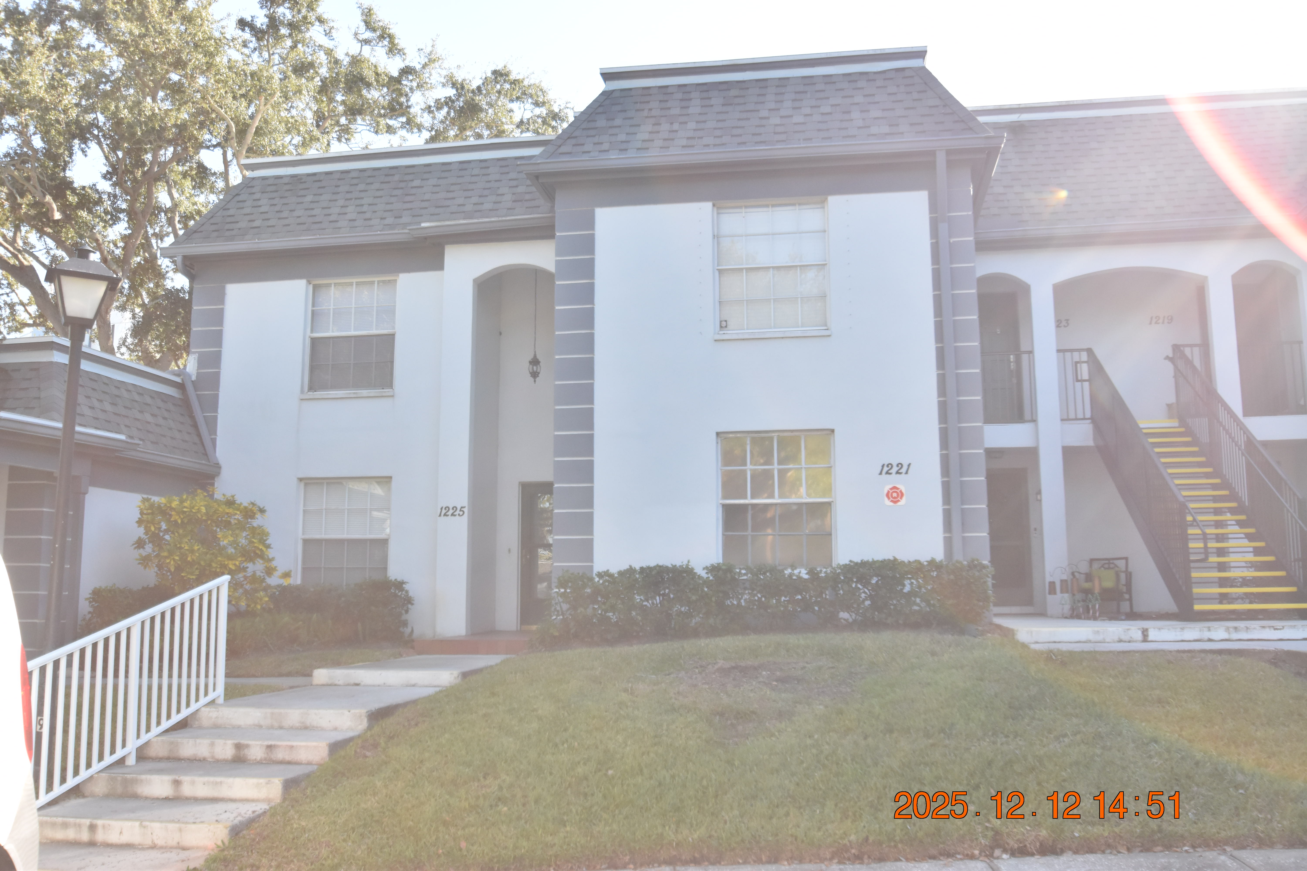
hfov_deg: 61.9
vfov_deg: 43.6
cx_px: 654
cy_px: 436
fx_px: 1089
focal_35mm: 30
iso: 800
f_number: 4.2
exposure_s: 1/1000
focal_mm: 20
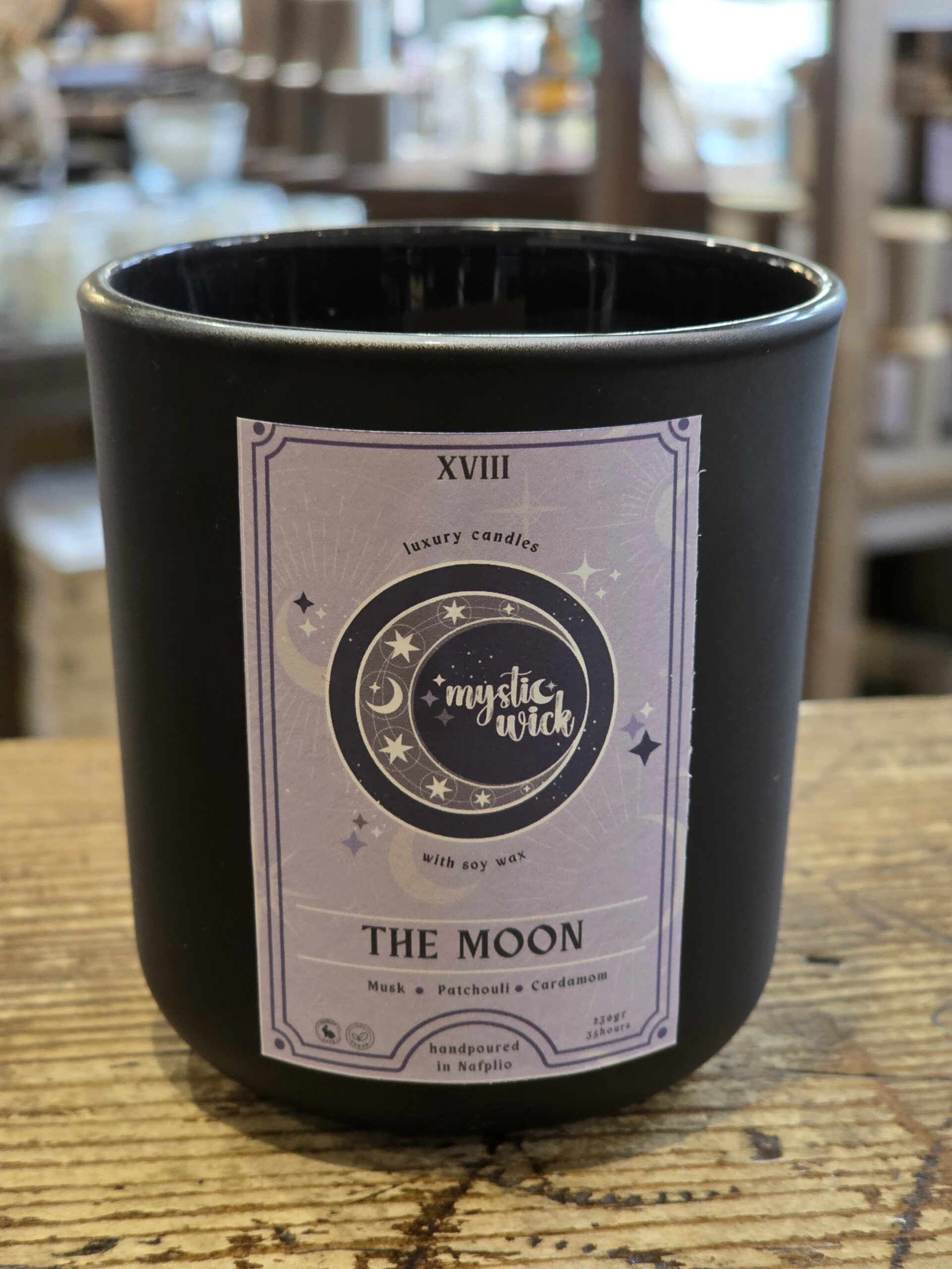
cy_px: 634
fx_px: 2530
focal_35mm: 69
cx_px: 476
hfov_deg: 21.3
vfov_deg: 28.2
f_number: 2.4
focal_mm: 7.9
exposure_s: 1/50
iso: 250
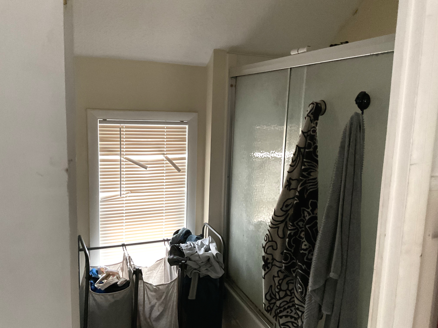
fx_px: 367
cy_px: 164
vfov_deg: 48.2
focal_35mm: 29
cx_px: 219
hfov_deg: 61.7
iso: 320
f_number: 1.8
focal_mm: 3
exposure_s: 1/30
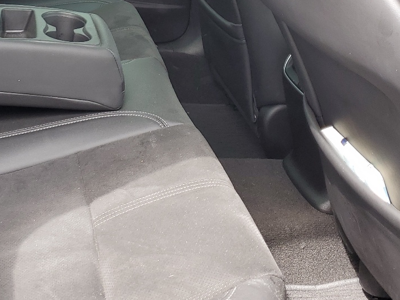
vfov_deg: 23.8
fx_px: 670
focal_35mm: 58
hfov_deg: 32.7
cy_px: -20
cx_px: 109
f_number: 1.5
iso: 50
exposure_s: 1/152
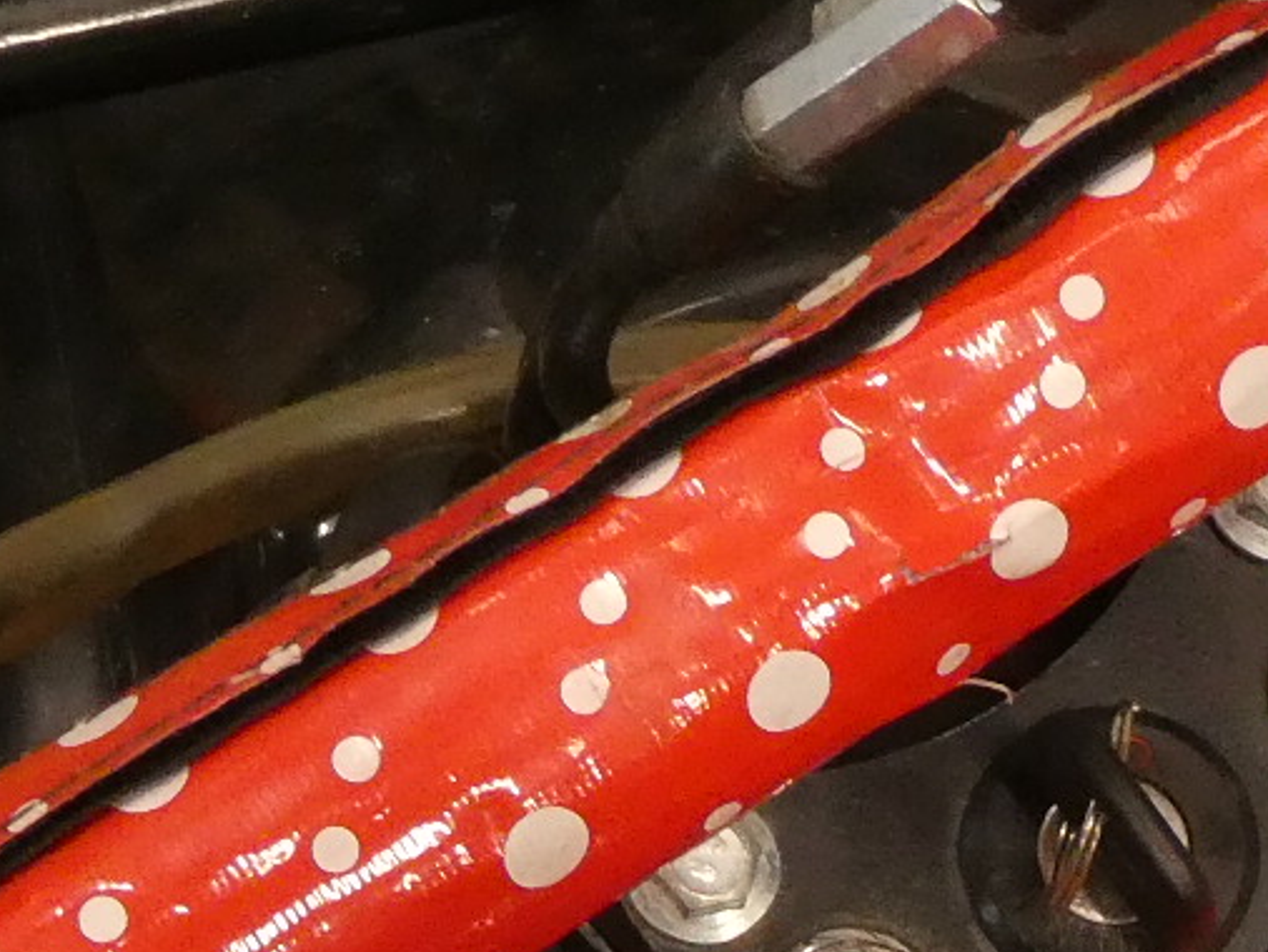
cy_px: 1027
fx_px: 6267
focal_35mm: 171
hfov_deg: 11.4
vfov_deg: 8.6
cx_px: 1253
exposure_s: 1/80
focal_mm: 5.8
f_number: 3.6
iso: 640
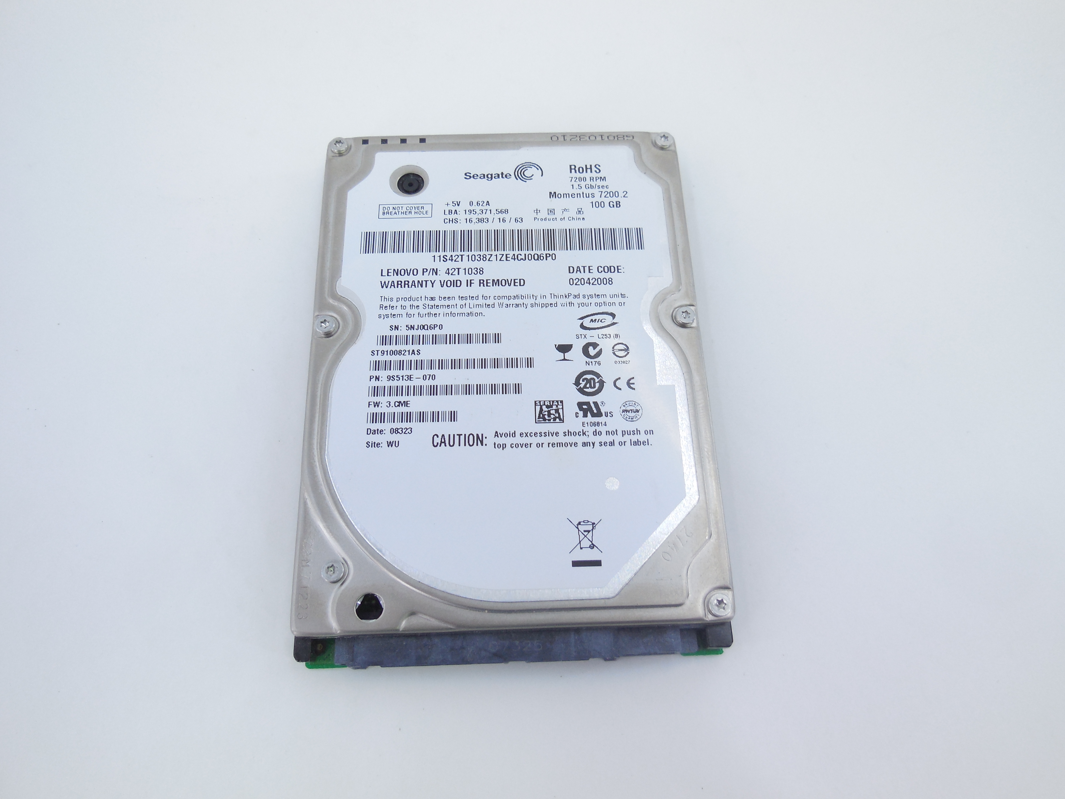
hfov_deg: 69.4
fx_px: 769
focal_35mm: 25
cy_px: 400
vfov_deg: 54.9
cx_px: 532
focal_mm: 4.5
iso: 125
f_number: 3.1
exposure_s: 1/50
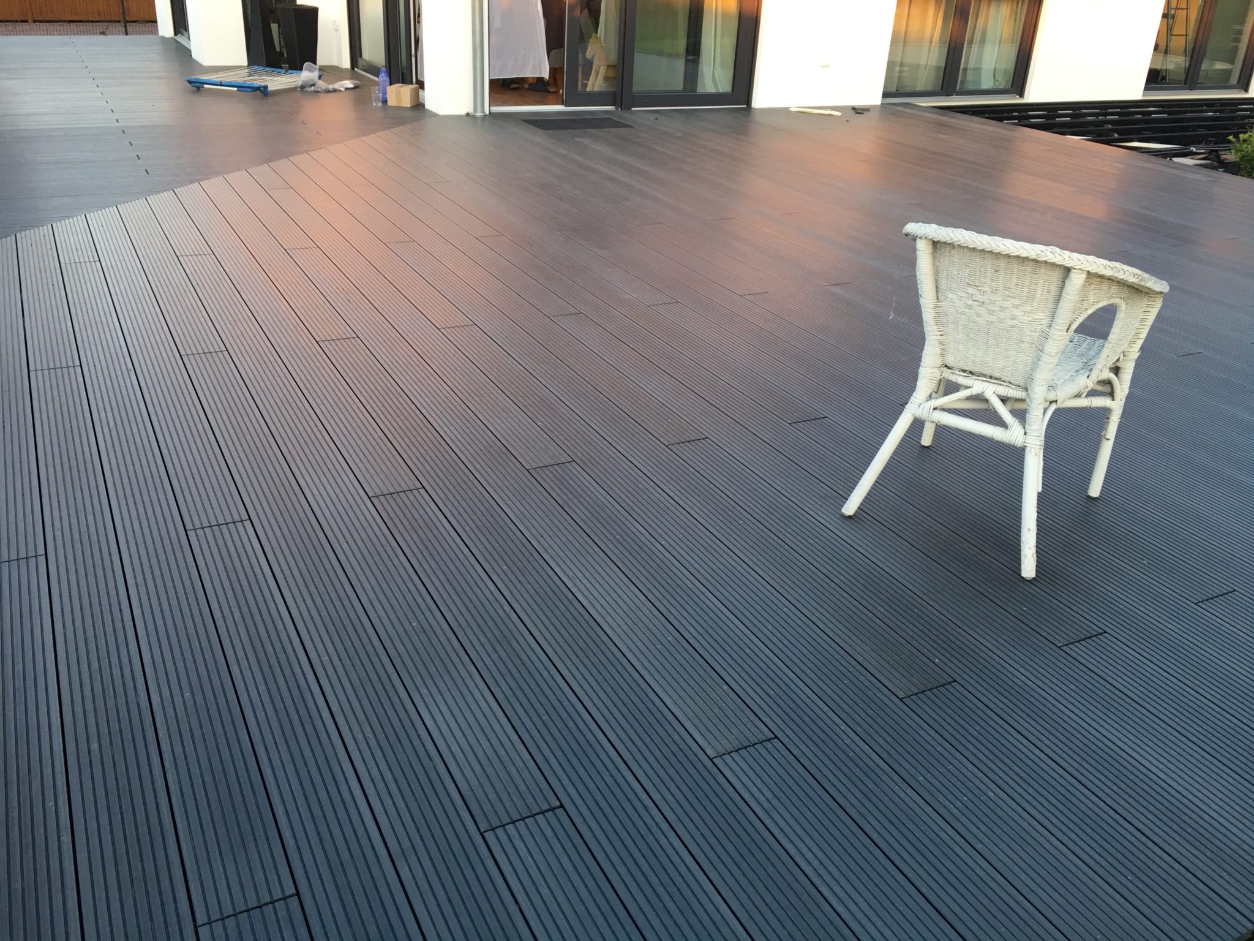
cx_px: 627
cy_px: 470
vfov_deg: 48.2
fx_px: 1051
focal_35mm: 29
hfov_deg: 61.7
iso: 32
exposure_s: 1/33
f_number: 2.2
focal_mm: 4.15
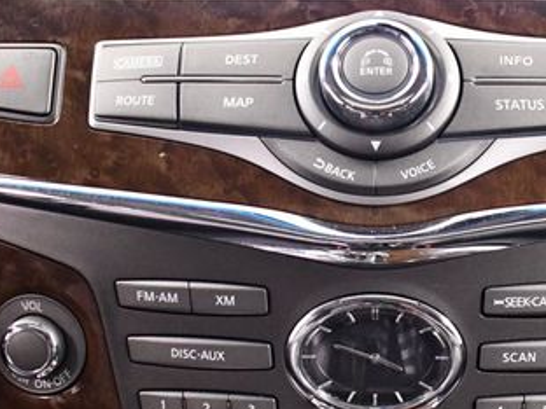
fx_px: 1120
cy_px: 344
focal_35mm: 71
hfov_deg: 27.0
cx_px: 408
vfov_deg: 20.4
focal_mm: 18
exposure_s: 1/60
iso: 5000
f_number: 3.5
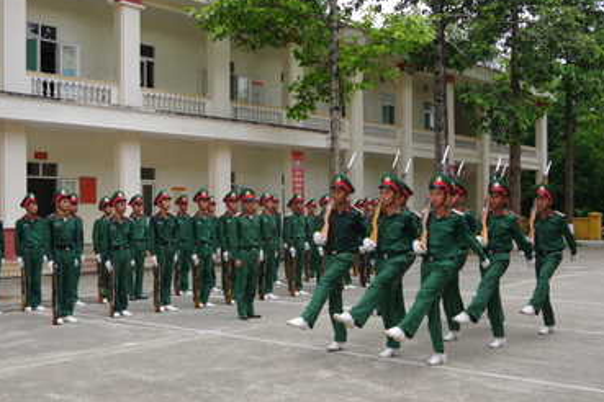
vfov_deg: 31.9
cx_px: 316
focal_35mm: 42
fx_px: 705
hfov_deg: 46.4
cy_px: 222
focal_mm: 21
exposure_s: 1/180
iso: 200
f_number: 4.5
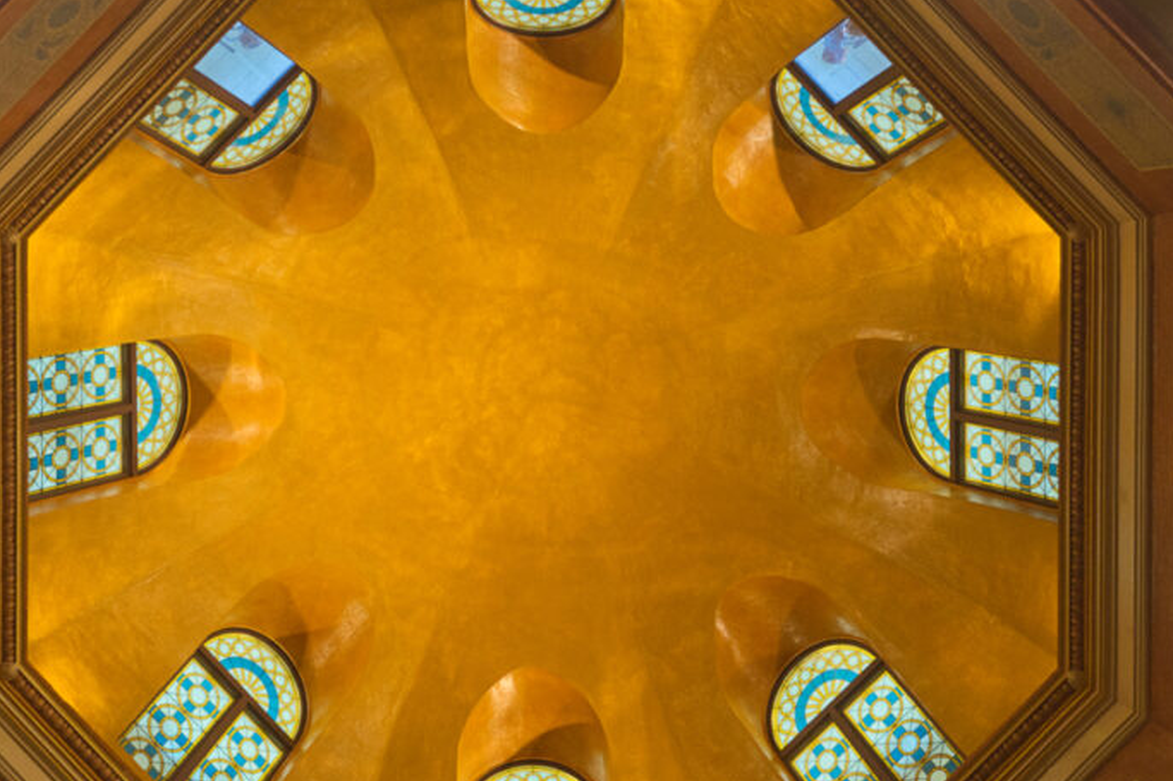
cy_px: 454
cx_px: 548
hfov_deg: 41.1
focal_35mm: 48
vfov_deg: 28.0
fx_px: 1564
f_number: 6.3
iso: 3200
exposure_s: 1/50
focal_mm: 32
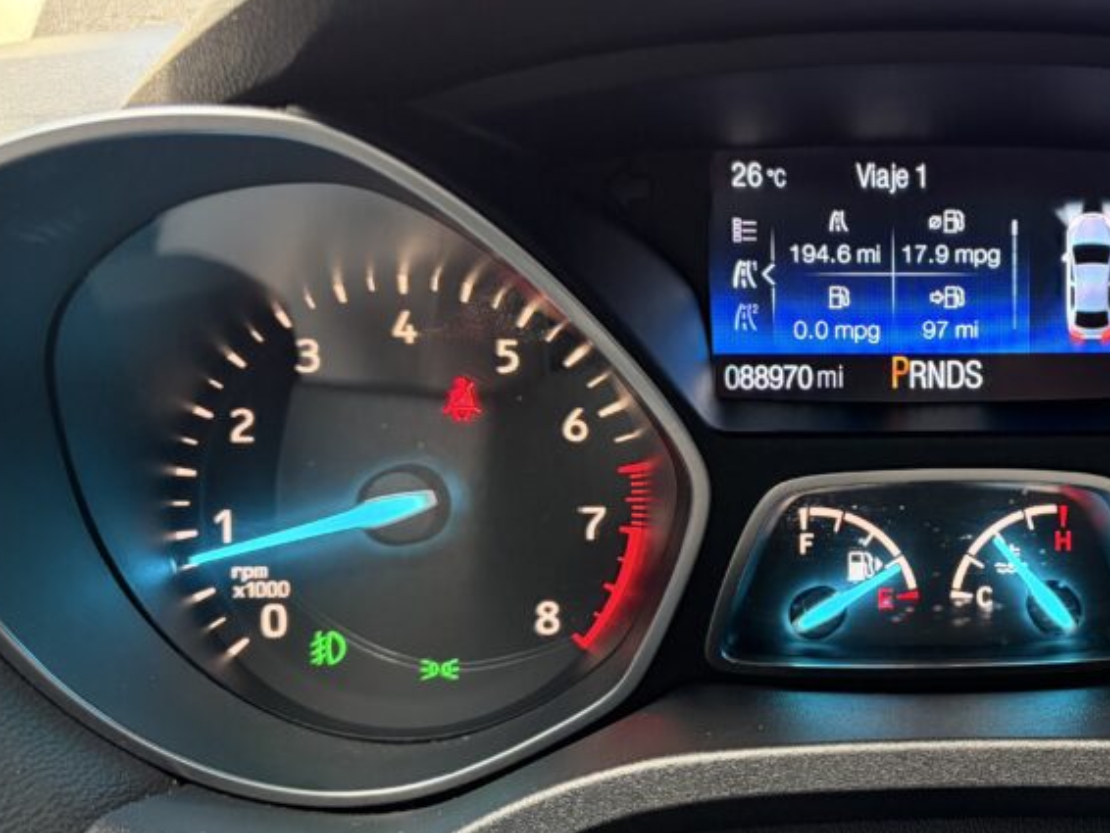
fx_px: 1508
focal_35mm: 47
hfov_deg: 38.6
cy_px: 470
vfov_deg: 30.9
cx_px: 914
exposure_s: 1/47
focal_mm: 5.96
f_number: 1.6
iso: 500
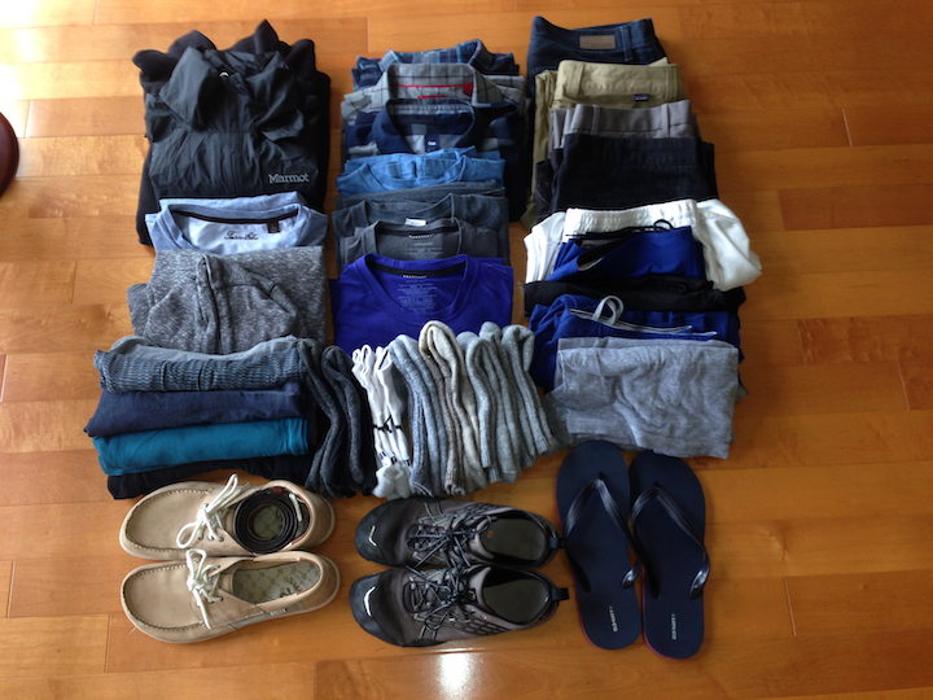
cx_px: 466
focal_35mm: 33
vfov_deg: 42.9
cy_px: 350
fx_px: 889
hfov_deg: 55.4
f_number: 2.4
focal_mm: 4.12
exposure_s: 1/20
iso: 64
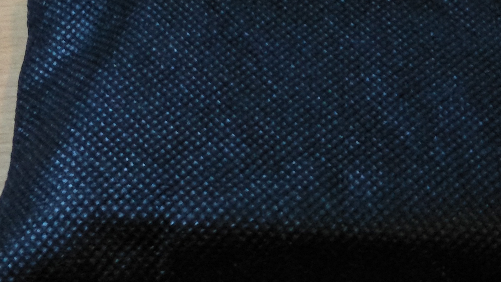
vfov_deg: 18.4
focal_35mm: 65
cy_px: 211
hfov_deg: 32.3
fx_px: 863
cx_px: 269
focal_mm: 3.46
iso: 494
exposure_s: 1/33
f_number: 2.2
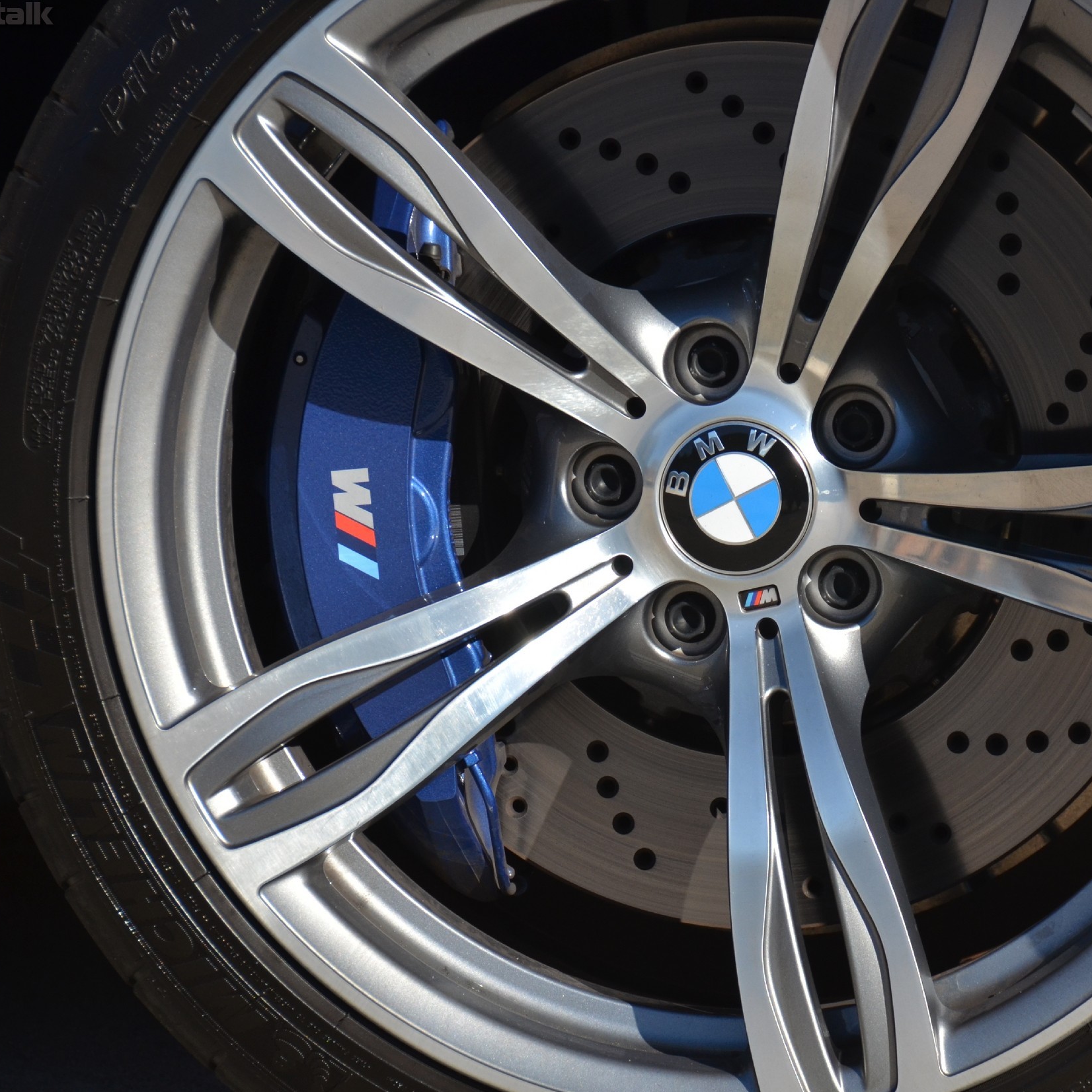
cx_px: 732
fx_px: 8244
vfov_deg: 7.6
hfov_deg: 7.6
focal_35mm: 231
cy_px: 546
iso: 400
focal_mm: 120
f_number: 6.3
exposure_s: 1/1600
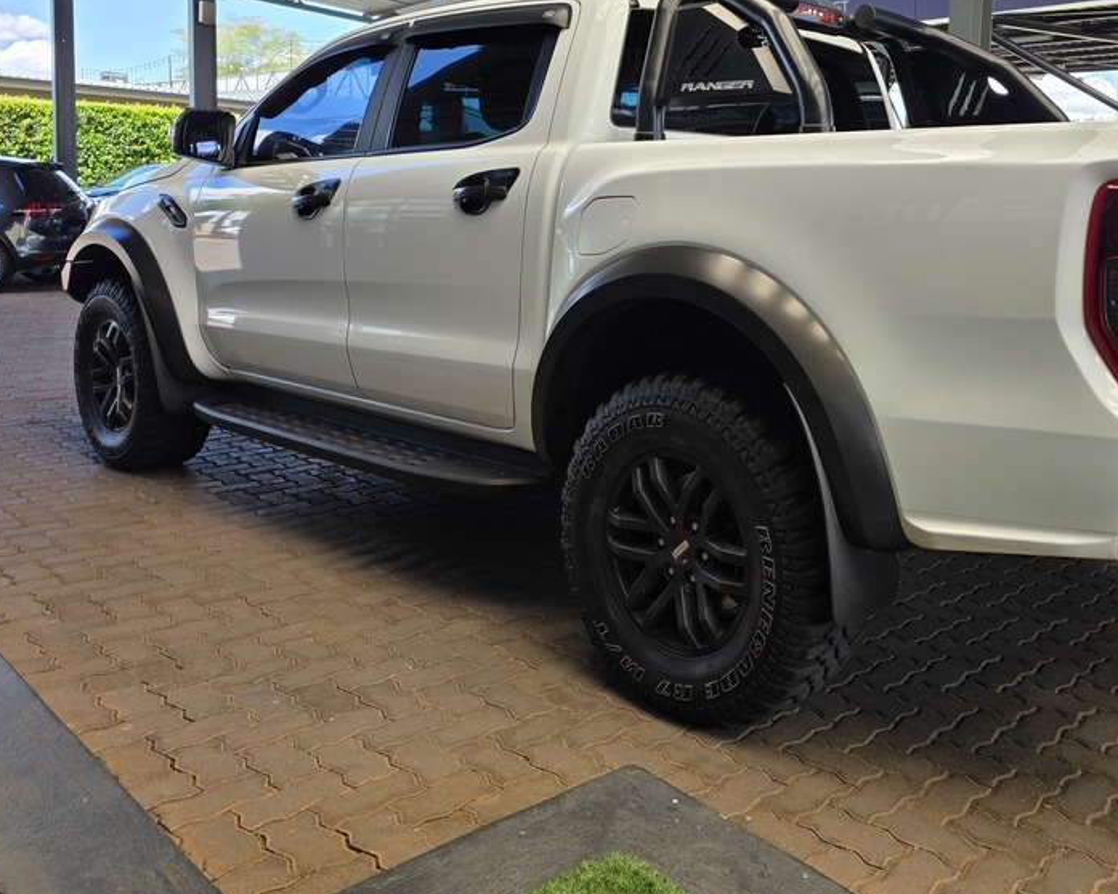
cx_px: 747
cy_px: 299
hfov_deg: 53.2
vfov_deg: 43.9
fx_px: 1091
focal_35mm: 33
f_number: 1.7
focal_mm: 6.25
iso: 32
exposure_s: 1/359
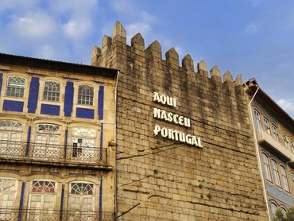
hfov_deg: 39.6
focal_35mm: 48
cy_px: 110
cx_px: 137
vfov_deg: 30.3
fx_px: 408
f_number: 5
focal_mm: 44
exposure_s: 1/160
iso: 200
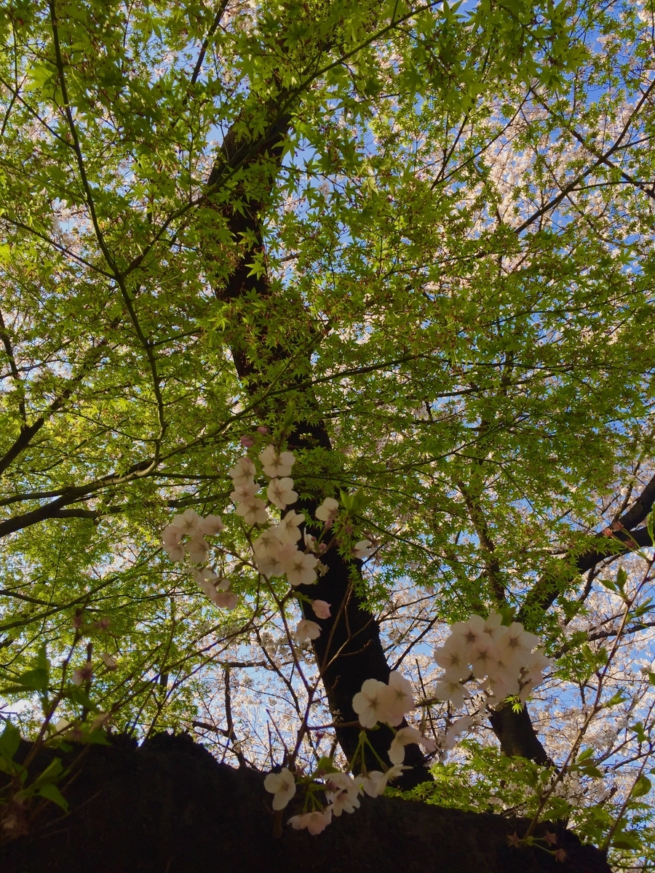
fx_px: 732
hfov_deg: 48.2
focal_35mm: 29
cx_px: 328
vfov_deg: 61.7
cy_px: 436
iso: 32
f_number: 2.2
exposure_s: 1/439
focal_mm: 4.15
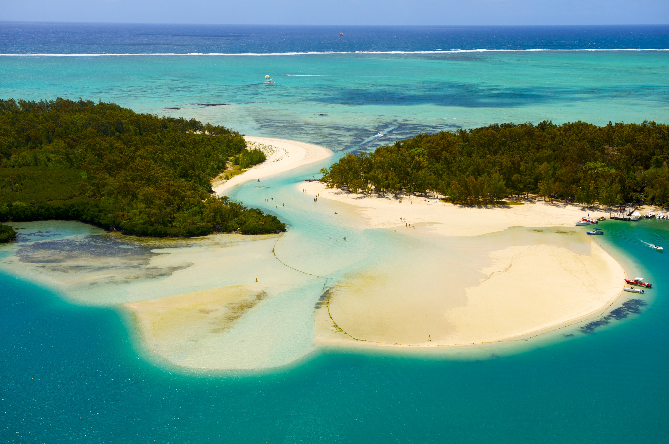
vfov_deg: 28.0
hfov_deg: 41.2
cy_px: 222
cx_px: 334
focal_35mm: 48
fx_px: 891
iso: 320
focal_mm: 48
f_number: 5
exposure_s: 1/2000
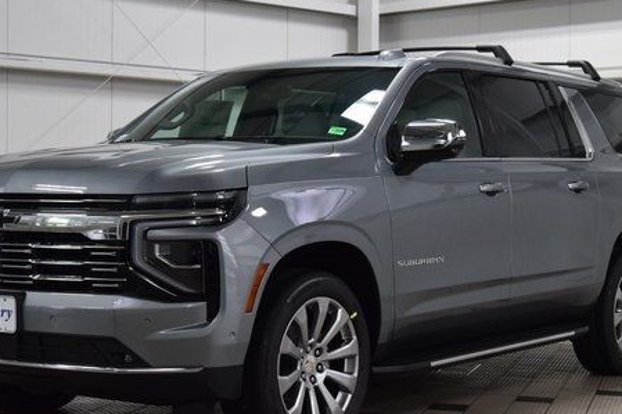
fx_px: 1330
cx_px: 302
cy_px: 214
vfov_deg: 17.7
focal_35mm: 77
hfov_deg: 26.3
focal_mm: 36
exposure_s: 1/60
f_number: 8
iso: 1600
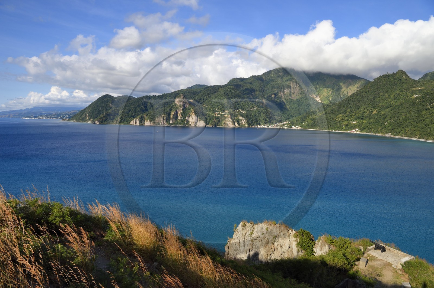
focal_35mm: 24
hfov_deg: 73.8
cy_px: 144
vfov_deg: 53.1
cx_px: 217
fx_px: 289
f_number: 13
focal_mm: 24
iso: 200
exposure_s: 1/320
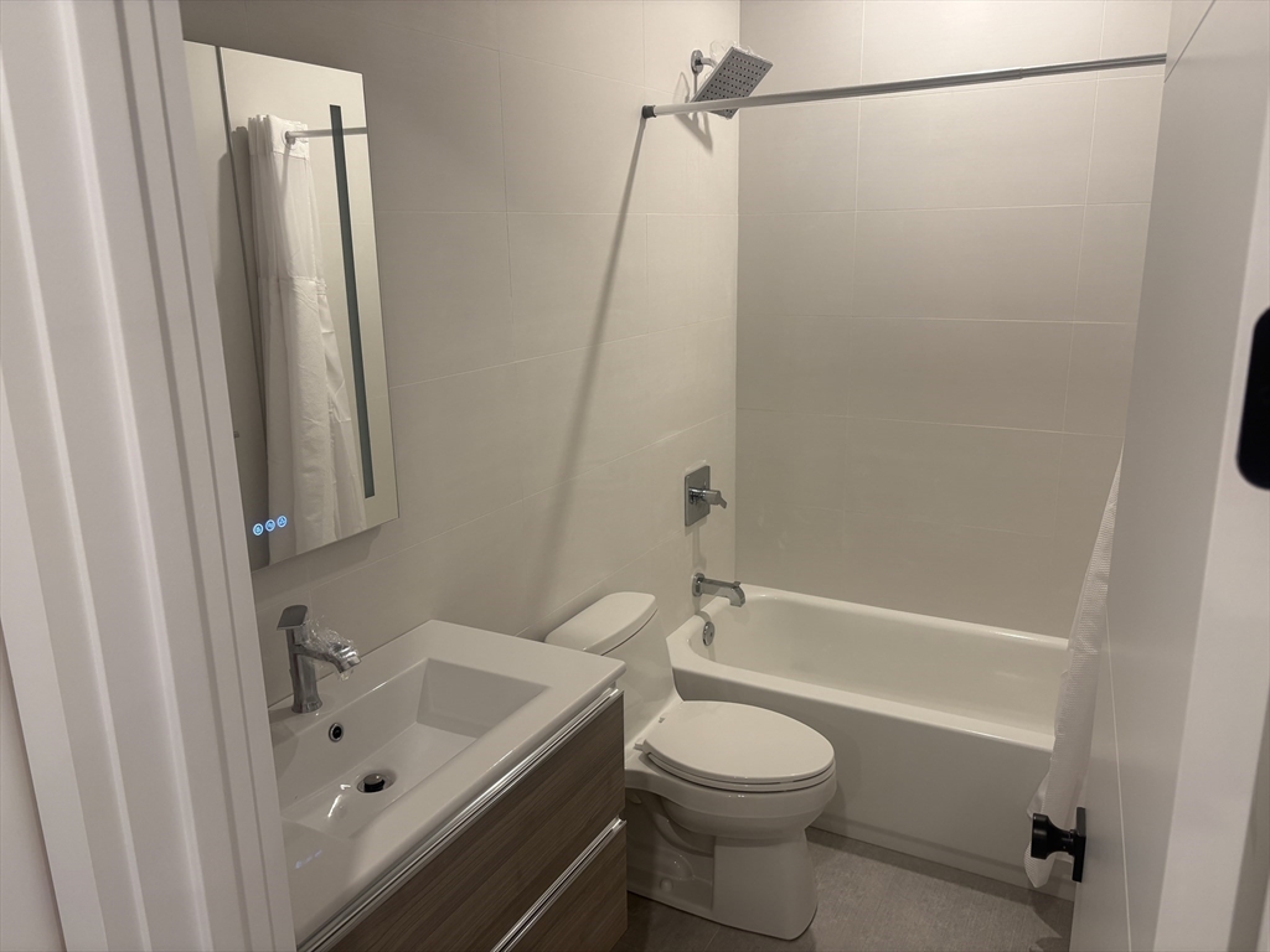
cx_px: 635
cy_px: 476
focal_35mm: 26
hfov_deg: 67.3
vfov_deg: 53.1
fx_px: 954
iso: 80
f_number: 1.6
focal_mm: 5.96
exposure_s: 1/60
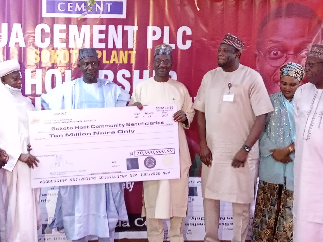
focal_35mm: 53
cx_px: 121
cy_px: 94
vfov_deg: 27.4
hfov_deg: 36.0
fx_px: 495
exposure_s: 1/16.7
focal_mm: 4.27
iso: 3693
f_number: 1.8
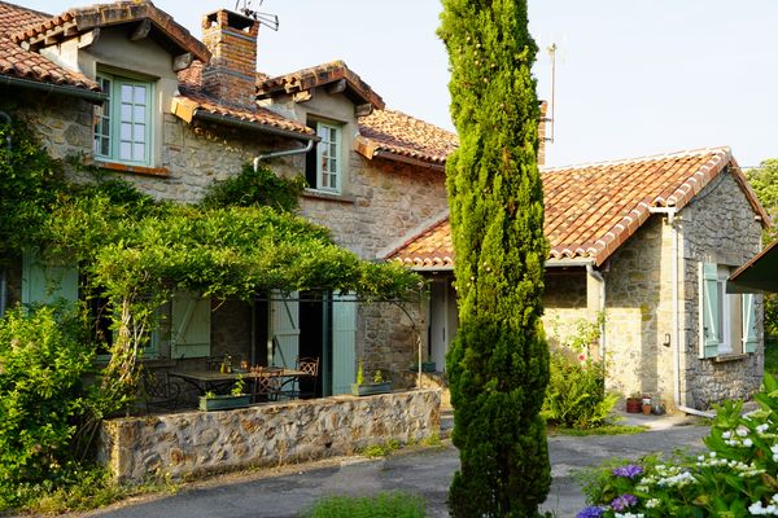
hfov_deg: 49.6
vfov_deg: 34.2
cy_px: 259
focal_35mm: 39
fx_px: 843
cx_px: 389
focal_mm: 39
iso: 100
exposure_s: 1/80
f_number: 6.3
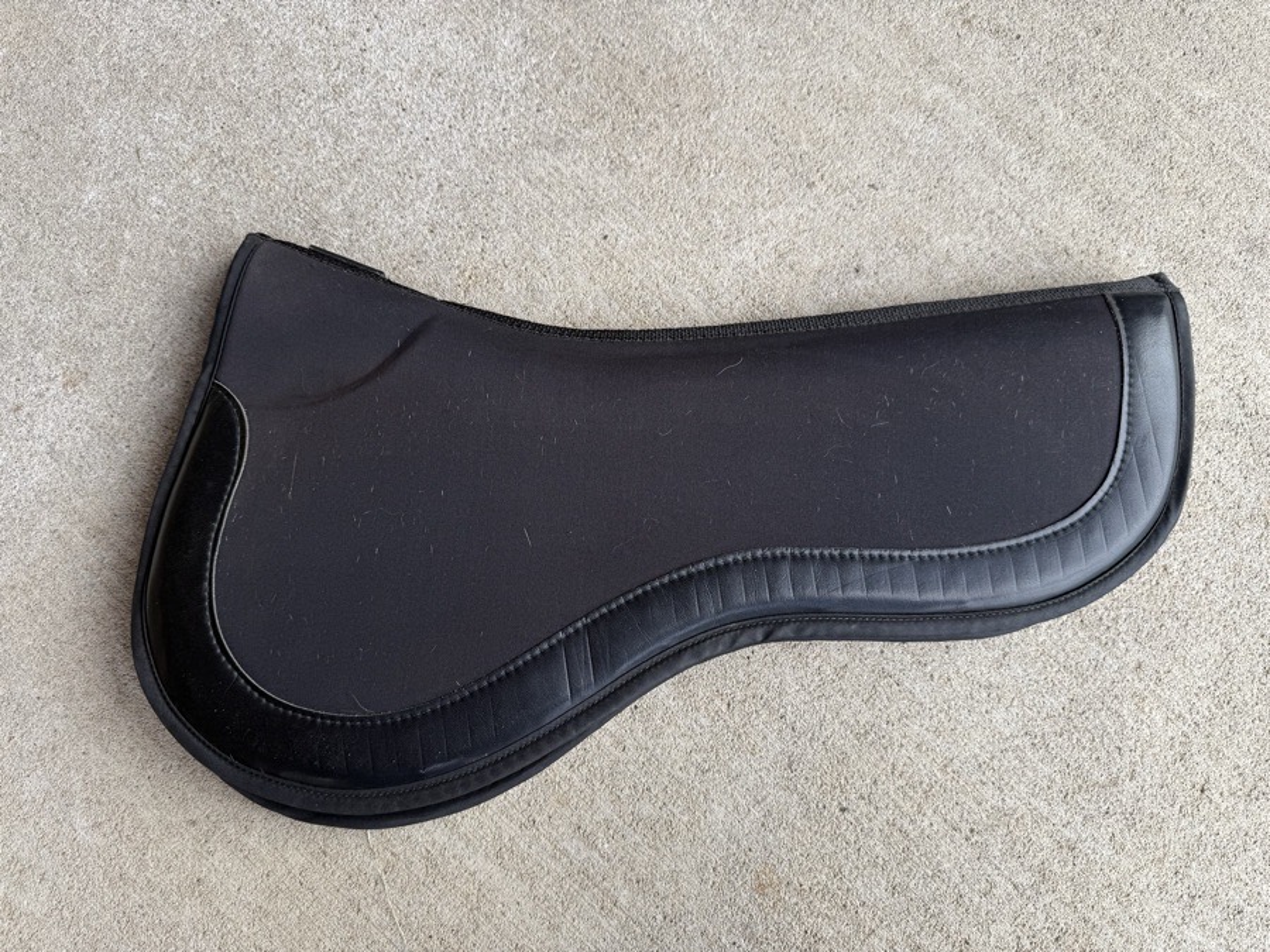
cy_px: 476
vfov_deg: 56.8
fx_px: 881
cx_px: 635
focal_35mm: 24
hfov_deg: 71.6
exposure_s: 1/368
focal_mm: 6.76
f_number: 1.78
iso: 80
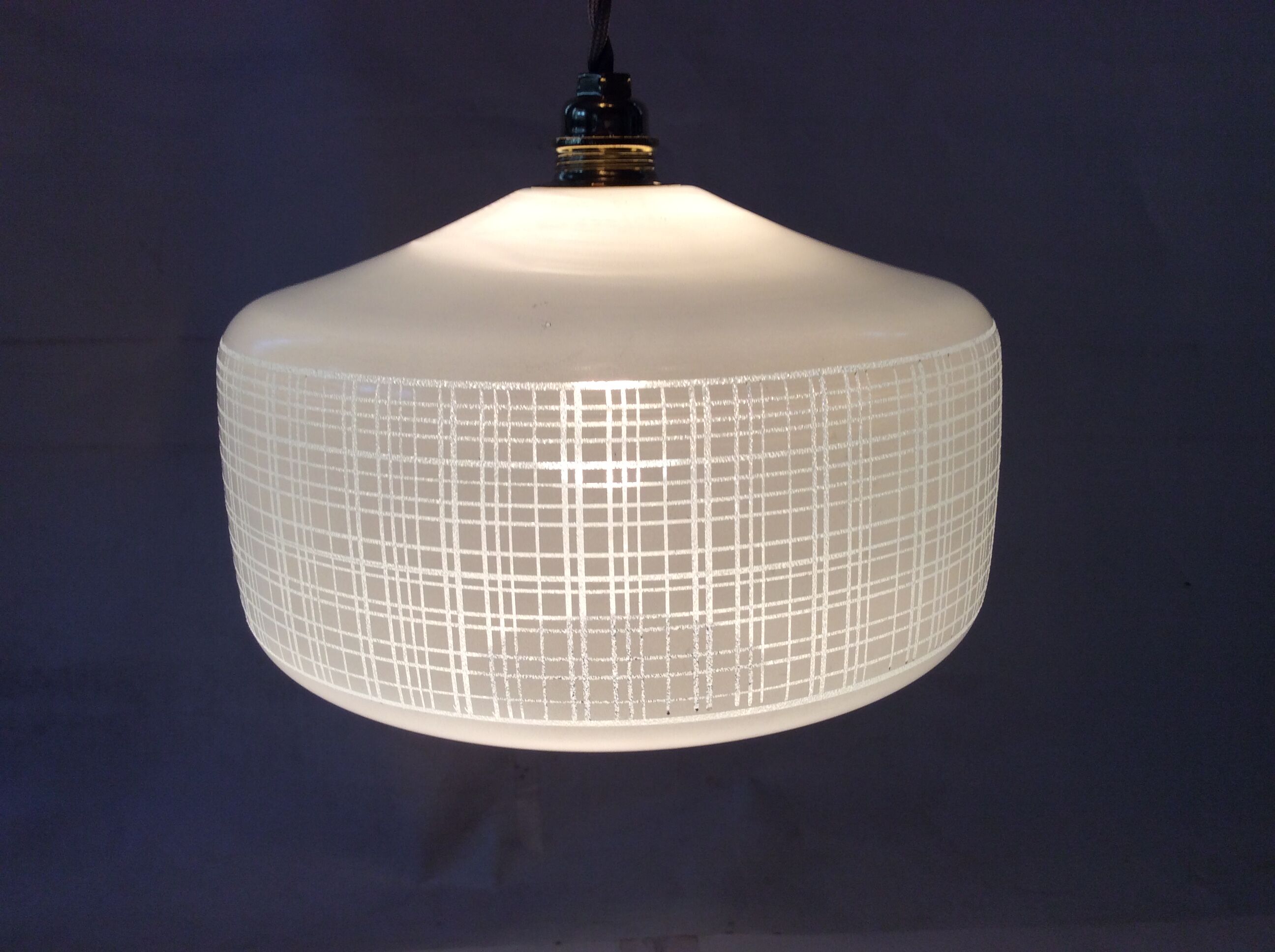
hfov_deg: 56.9
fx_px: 1177
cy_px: 476
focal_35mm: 32
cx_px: 638
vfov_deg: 44.1
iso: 40
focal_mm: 3.3
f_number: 2.4
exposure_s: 1/100
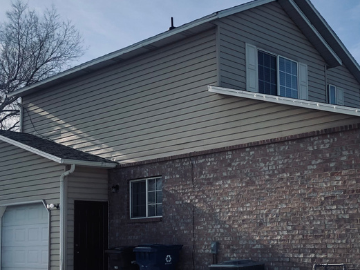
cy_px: 183
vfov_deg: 26.4
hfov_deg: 34.7
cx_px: 235
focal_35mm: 55
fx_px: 572
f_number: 1.8
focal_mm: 3.99
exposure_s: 1/1297
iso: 20
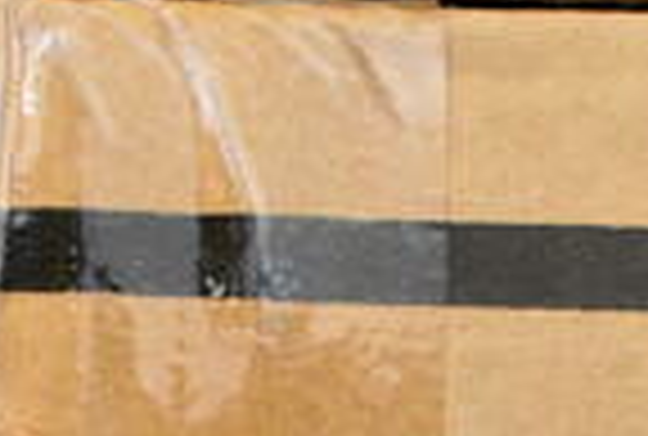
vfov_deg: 11.5
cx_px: 405
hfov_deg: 17.9
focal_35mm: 114
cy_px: 710
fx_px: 2058
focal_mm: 18
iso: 6400
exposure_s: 1/100
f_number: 5
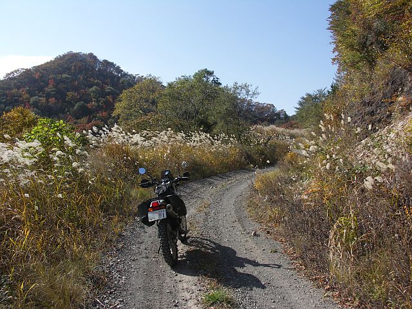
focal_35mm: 31
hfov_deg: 58.4
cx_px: 206
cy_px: 154
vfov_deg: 45.4
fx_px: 369
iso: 50
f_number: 5.6
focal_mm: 8.1
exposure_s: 1/250
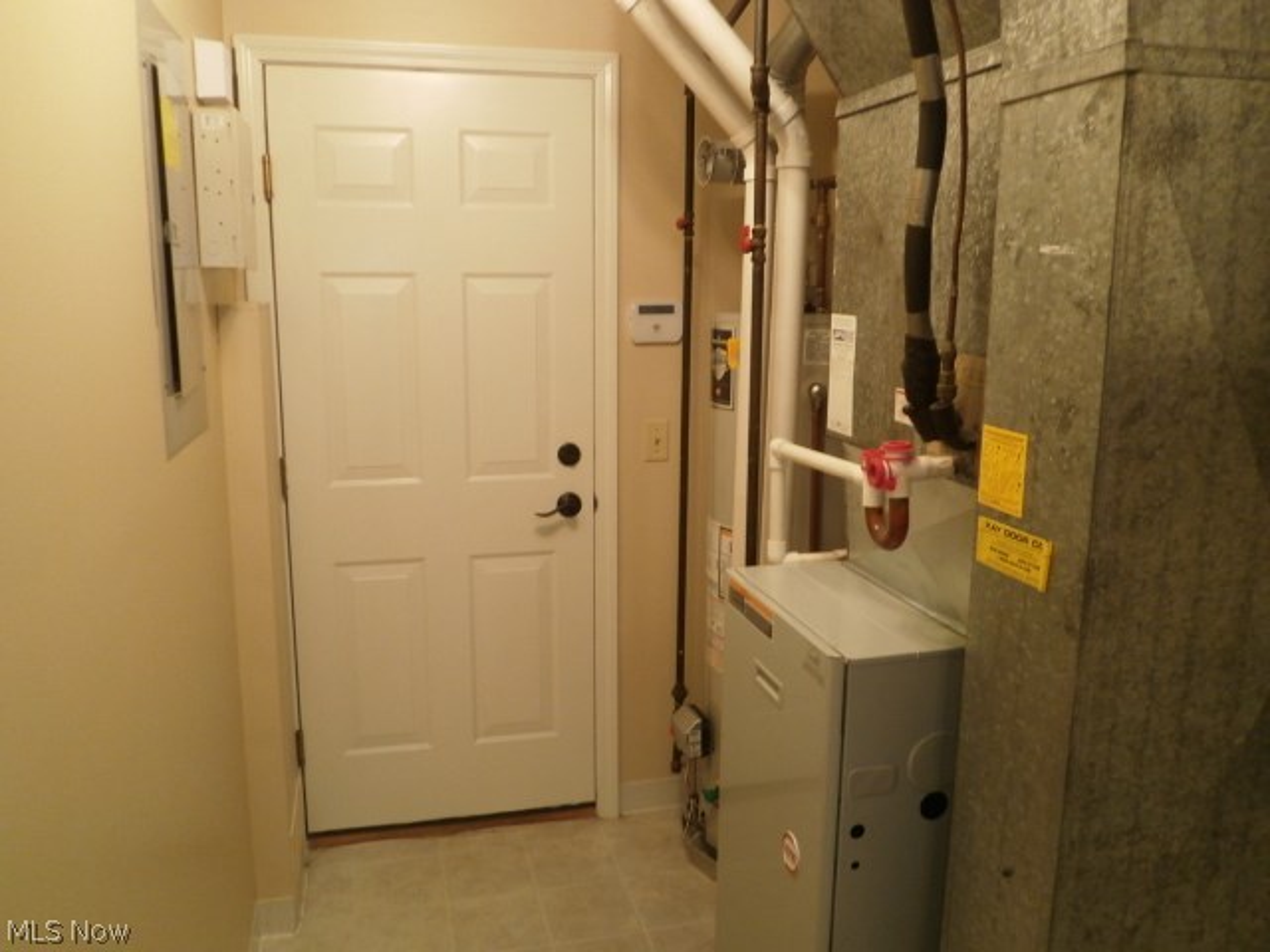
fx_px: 954
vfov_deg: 53.1
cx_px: 635
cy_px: 476
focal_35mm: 26
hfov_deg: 67.3
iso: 200
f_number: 2.8
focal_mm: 4.7
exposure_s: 1/30
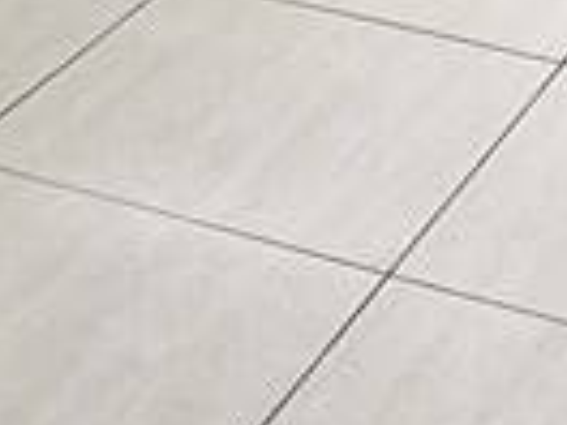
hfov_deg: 13.5
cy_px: -670
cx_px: 228
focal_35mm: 146
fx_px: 2391
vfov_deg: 9.0
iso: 100
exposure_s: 1/120
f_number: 1.78
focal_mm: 6.86
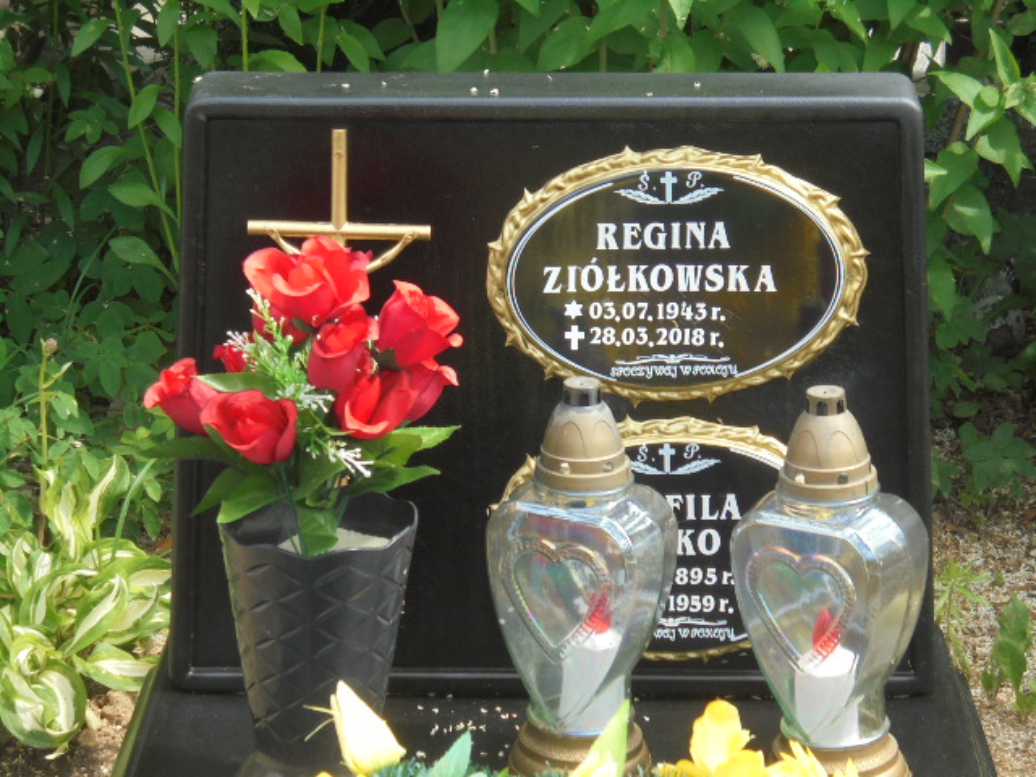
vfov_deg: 13.8
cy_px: 388
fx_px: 3202
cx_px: 518
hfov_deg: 18.4
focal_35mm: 107
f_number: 5.1
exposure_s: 1/160
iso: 100
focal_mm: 19.2
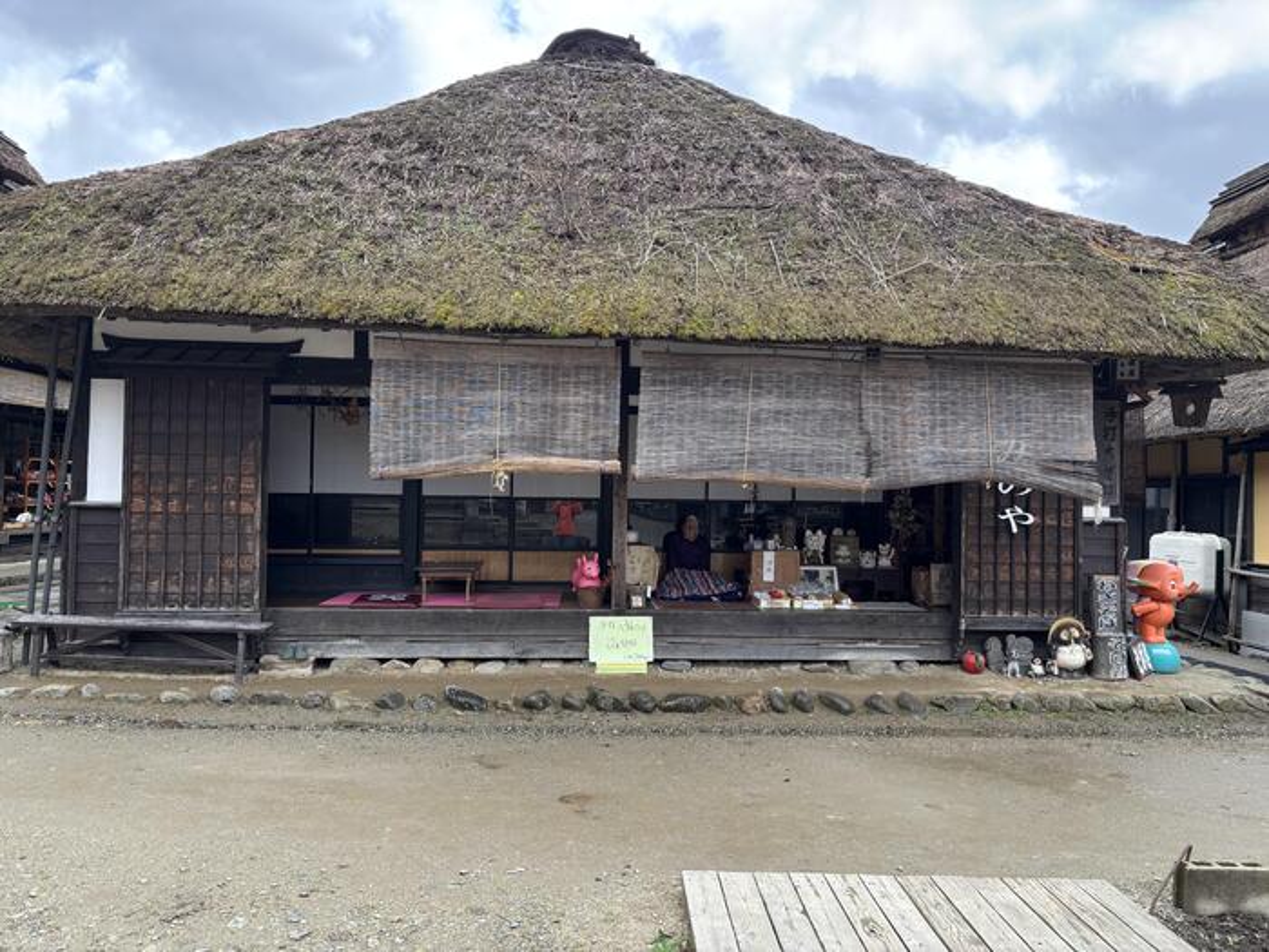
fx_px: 953
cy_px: 476
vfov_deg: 53.1
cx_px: 634
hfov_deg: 67.3
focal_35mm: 26
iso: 50
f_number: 1.6
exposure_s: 1/550
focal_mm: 5.96
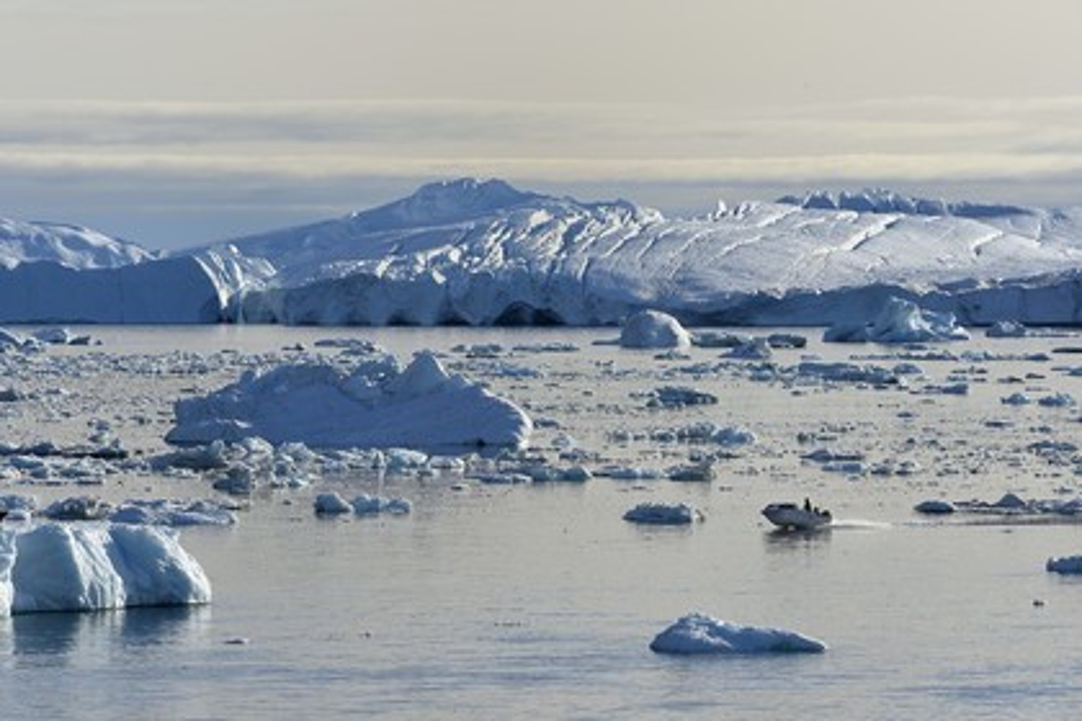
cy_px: 360
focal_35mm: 280
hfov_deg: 7.4
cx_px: 541
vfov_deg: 4.9
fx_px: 8415
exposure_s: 1/640
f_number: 10
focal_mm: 280
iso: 200
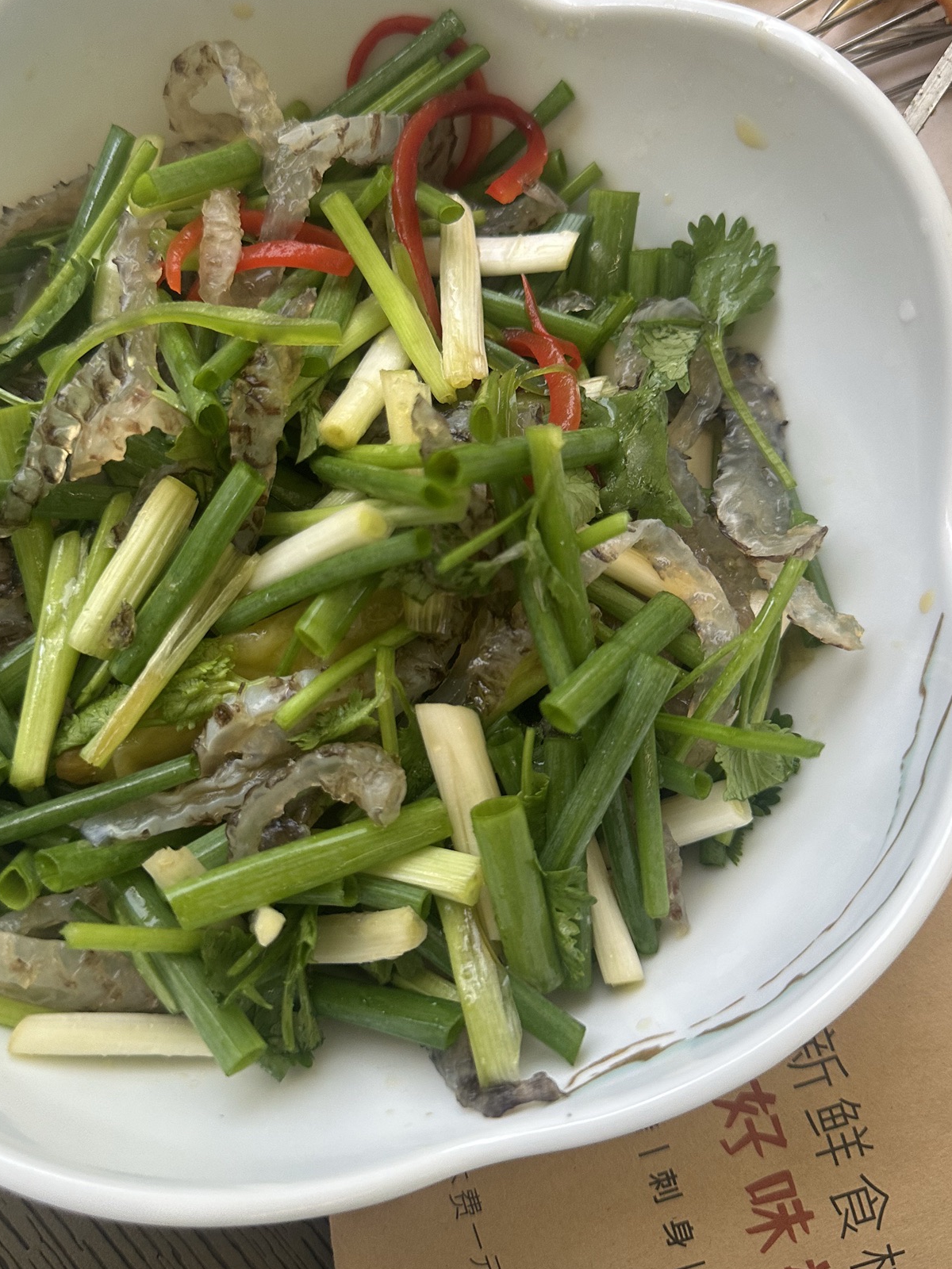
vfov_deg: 59.9
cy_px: 599
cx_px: 436
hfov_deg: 46.7
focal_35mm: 30
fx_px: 1100
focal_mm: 6.86
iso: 200
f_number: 1.78
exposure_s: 1/121
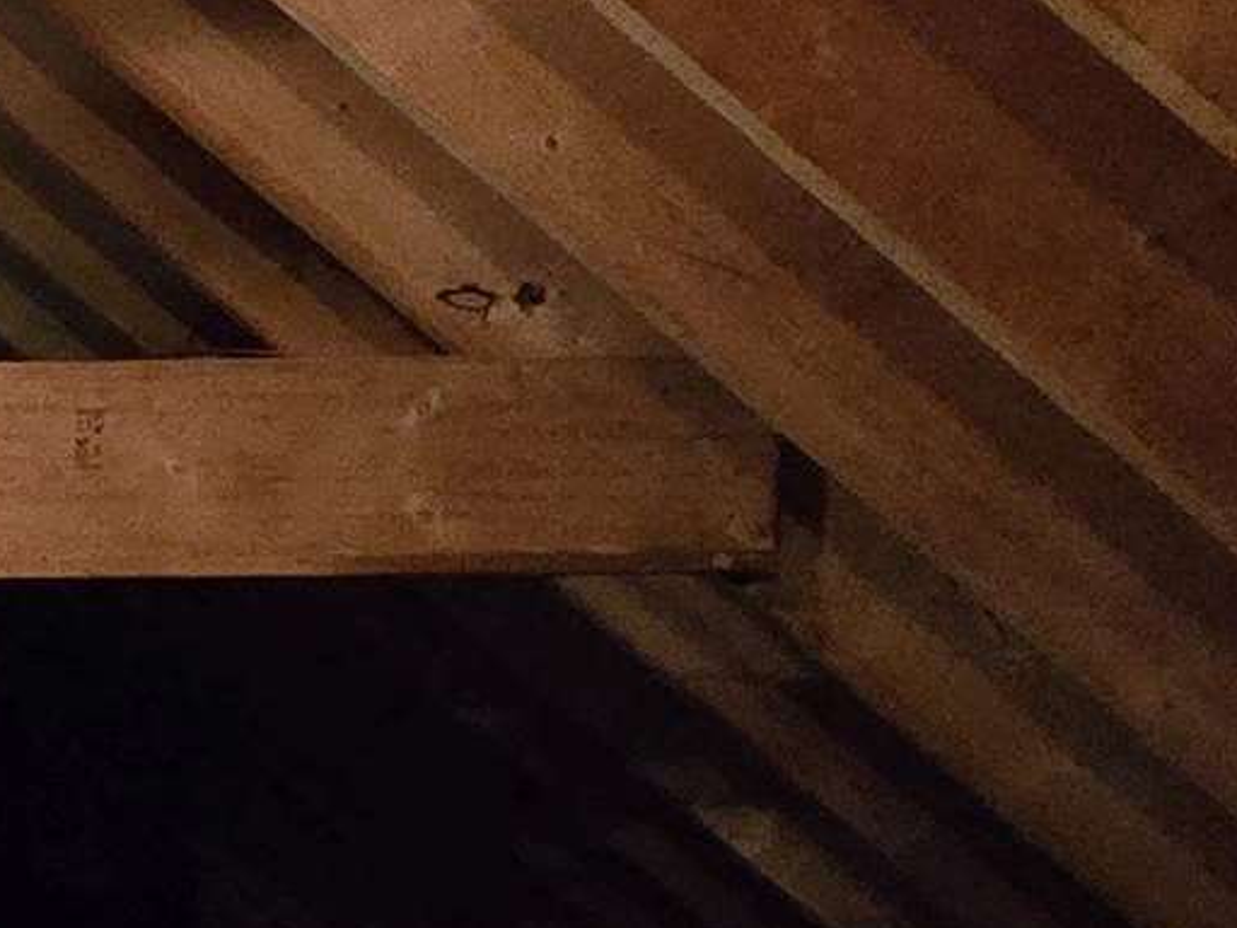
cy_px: 766
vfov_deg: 18.7
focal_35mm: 78
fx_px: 2787
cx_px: -1268
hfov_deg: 17.5
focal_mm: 2.2
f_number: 2.2
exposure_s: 1/60
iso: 1250
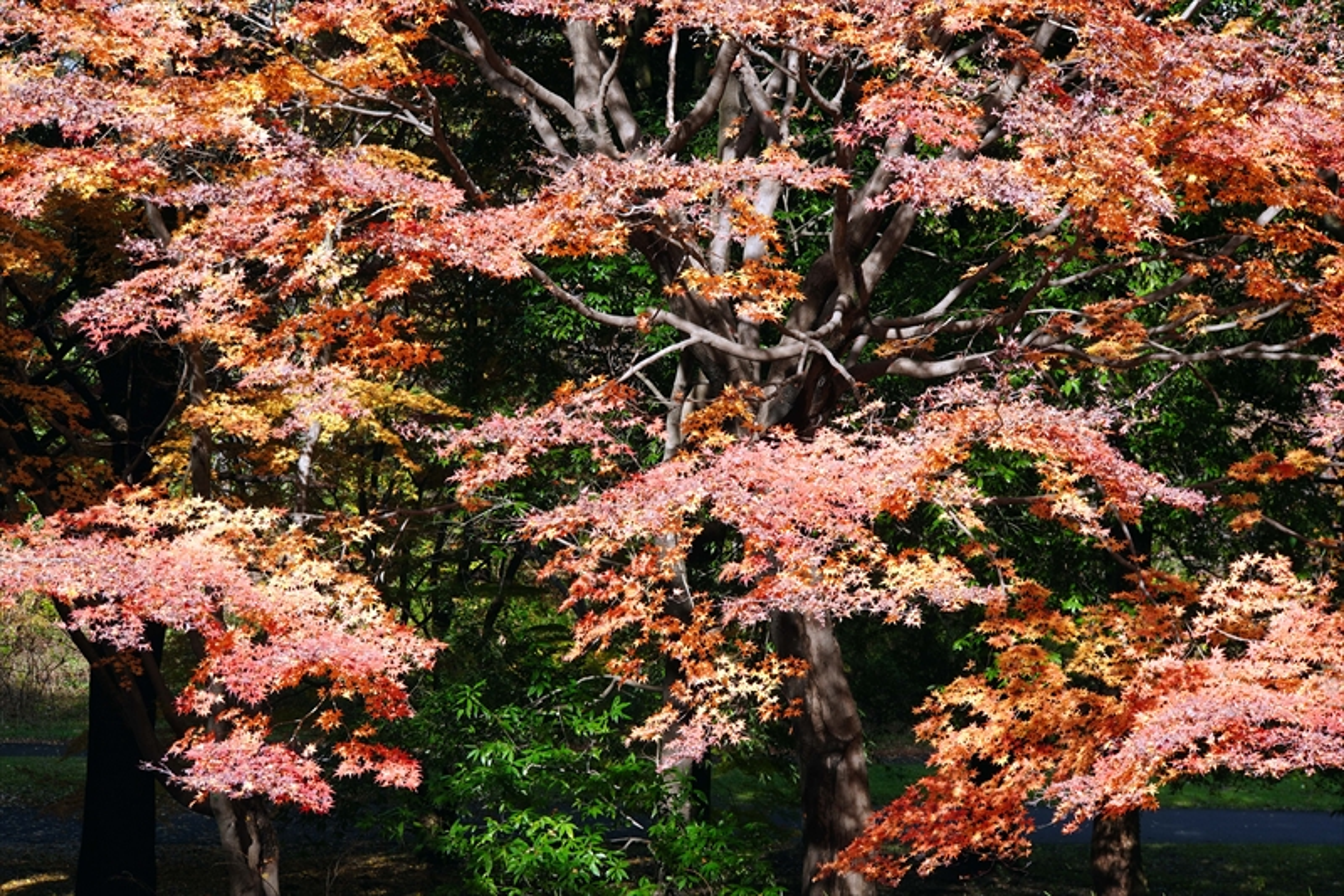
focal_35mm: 72
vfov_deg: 18.8
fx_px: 2698
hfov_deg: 28.0
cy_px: 448
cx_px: 672
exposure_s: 1/160
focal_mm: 48.2
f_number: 7.1
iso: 100
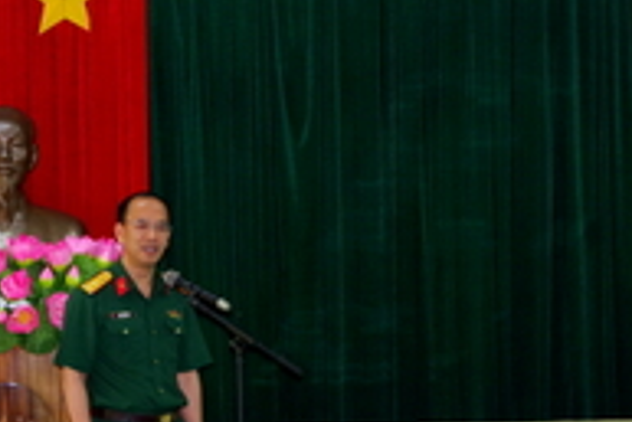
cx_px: 229
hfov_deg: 18.7
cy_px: 311
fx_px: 1915
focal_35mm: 109
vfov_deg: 12.6
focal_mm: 28
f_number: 4.5
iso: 400
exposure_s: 1/25
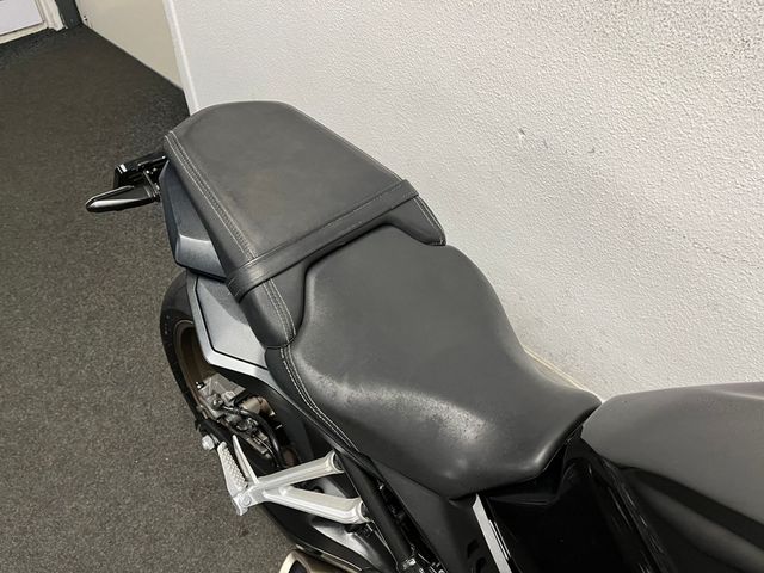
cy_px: 286
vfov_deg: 53.1
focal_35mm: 26
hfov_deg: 67.3
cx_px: 382
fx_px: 574
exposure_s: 1/50
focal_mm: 5.1
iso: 100
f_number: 1.6
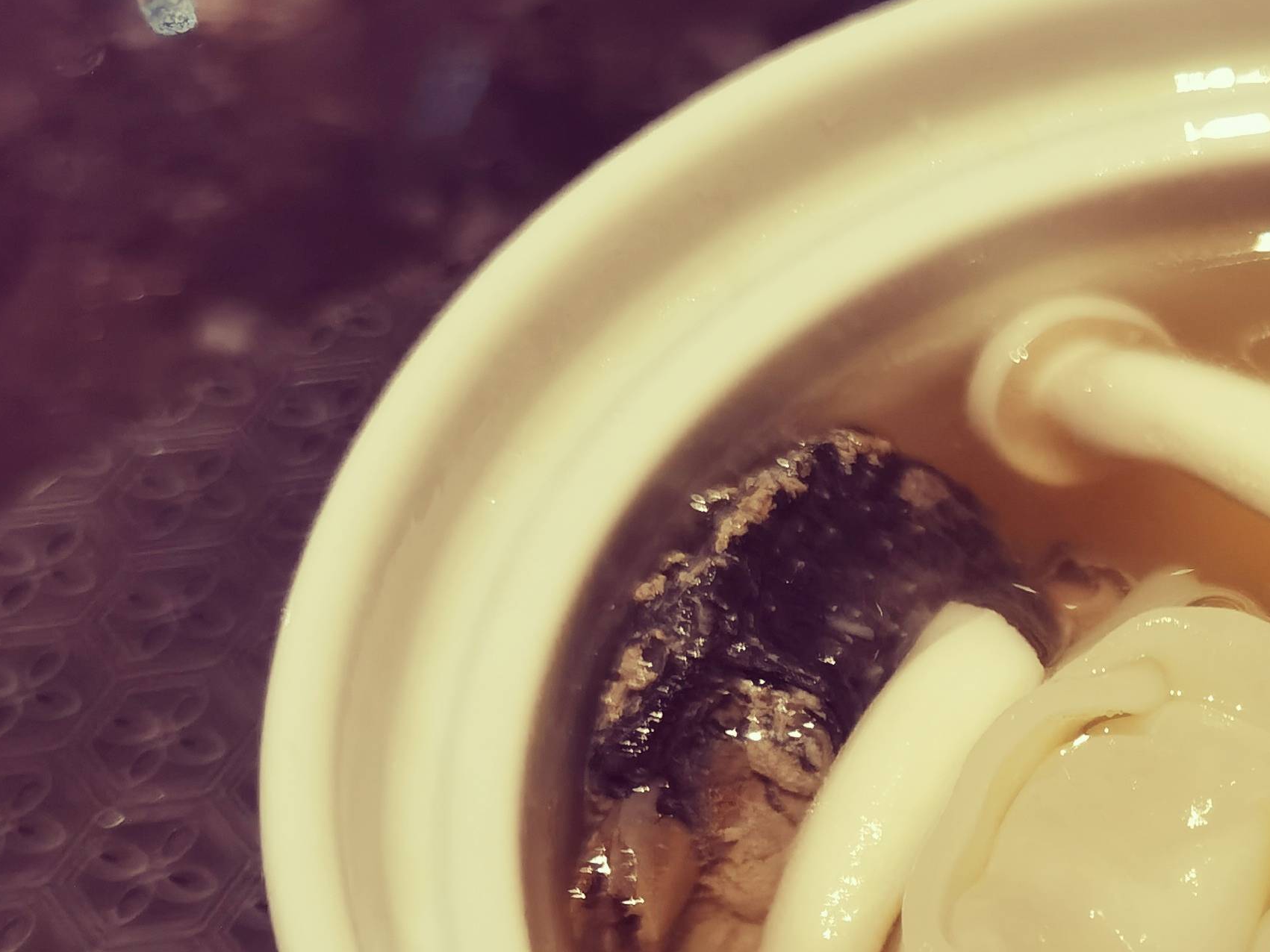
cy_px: 917
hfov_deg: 27.5
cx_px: 1369
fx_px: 2385
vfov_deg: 21.9
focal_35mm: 65
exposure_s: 1/33.3
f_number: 1.9
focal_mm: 6.71
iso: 400
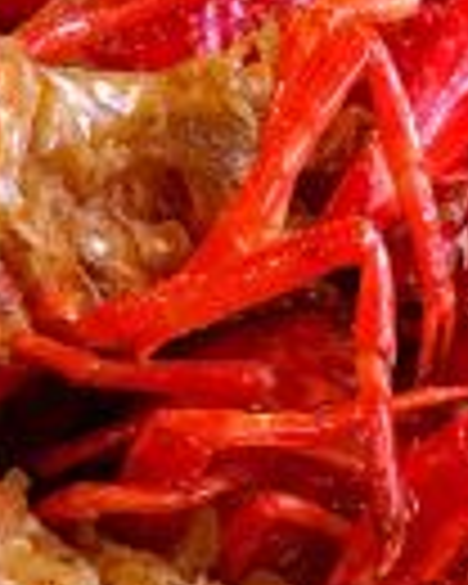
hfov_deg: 10.2
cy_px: 898
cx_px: 306
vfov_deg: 12.1
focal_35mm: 152
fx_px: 2632
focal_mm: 4.15
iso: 40
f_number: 2.2
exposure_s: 1/17
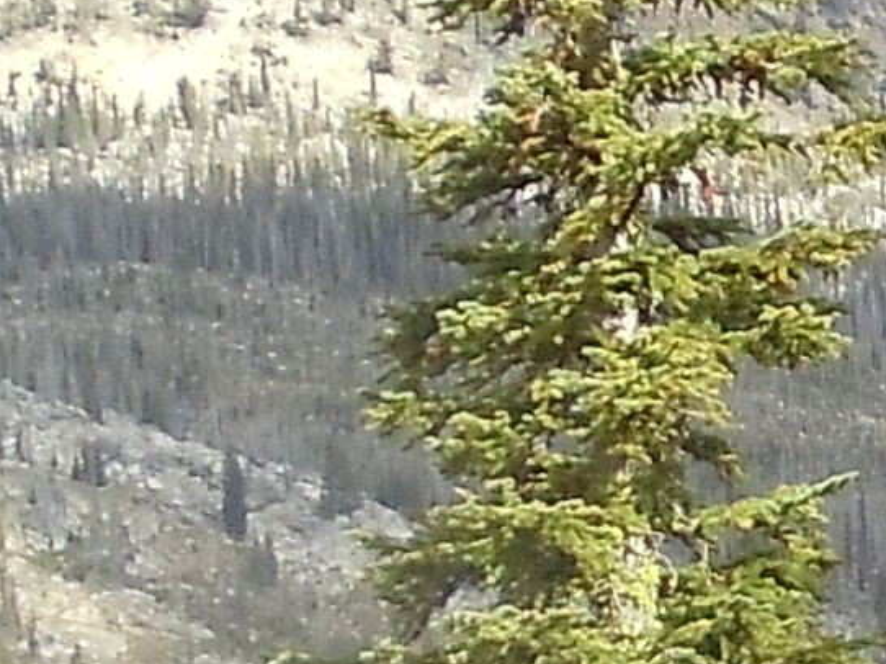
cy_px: 965
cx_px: 2300
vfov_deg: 4.2
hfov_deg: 5.4
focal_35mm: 351
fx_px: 8980
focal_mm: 6
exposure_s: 1/100
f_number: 7.1
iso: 80
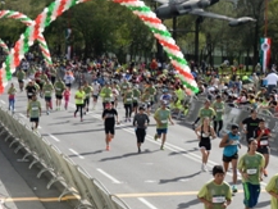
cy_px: 150
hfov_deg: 15.1
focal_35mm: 129
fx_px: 1037
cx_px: 240
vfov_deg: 11.5
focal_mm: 65
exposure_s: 1/640
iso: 280
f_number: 5.6
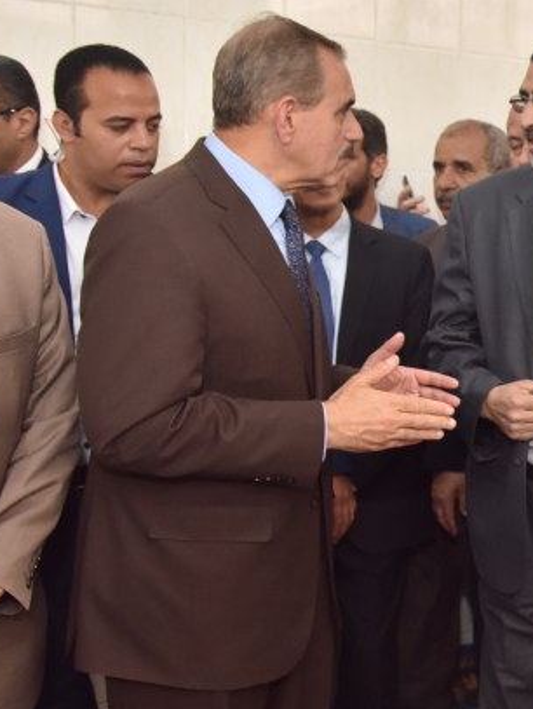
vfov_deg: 33.2
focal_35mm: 58
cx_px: 782
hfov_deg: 21.5
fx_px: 1189
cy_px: 370
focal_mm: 24
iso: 1600
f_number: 4.5
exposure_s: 1/250
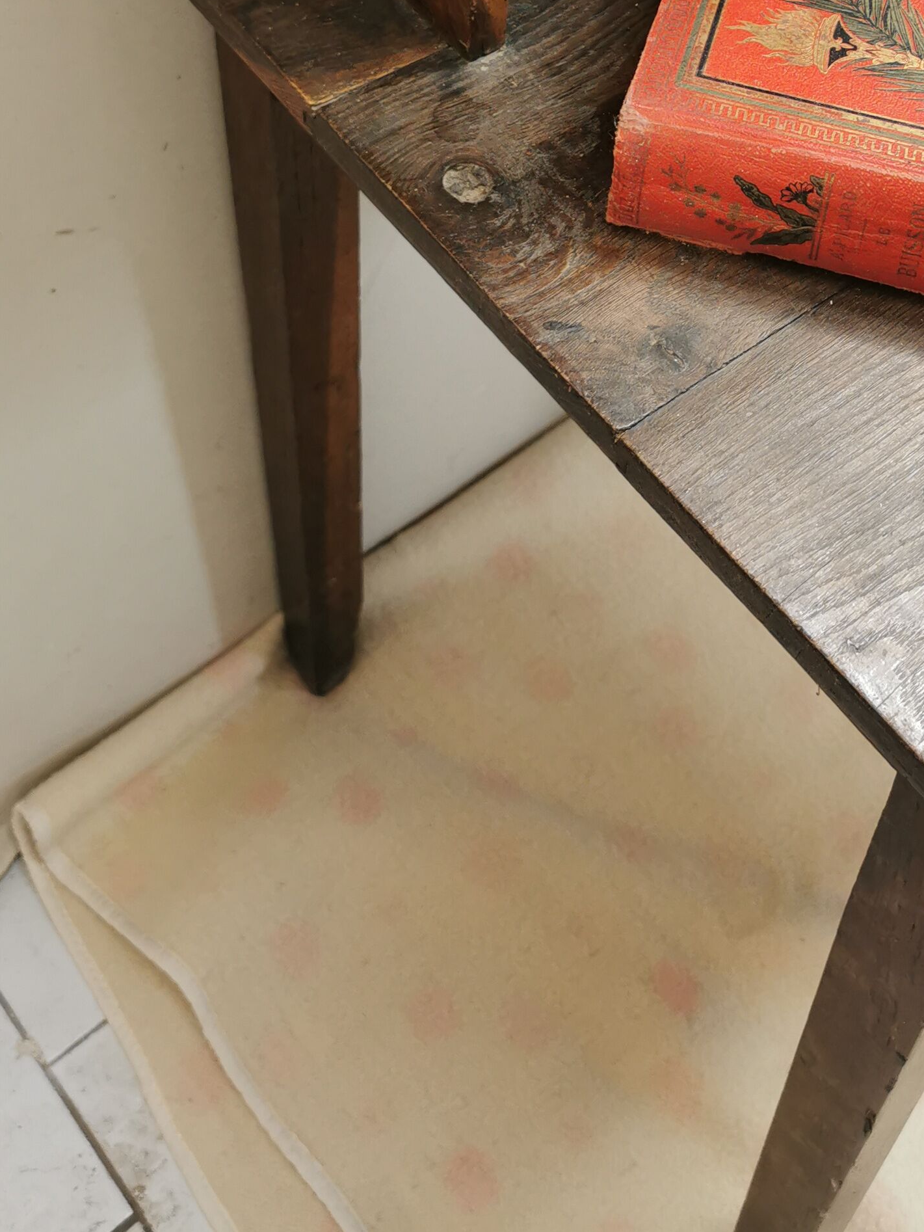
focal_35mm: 52
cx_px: 691
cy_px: 48
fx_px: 1850
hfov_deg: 27.7
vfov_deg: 34.1
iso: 100
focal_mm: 5.56
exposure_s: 1/120
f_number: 1.6
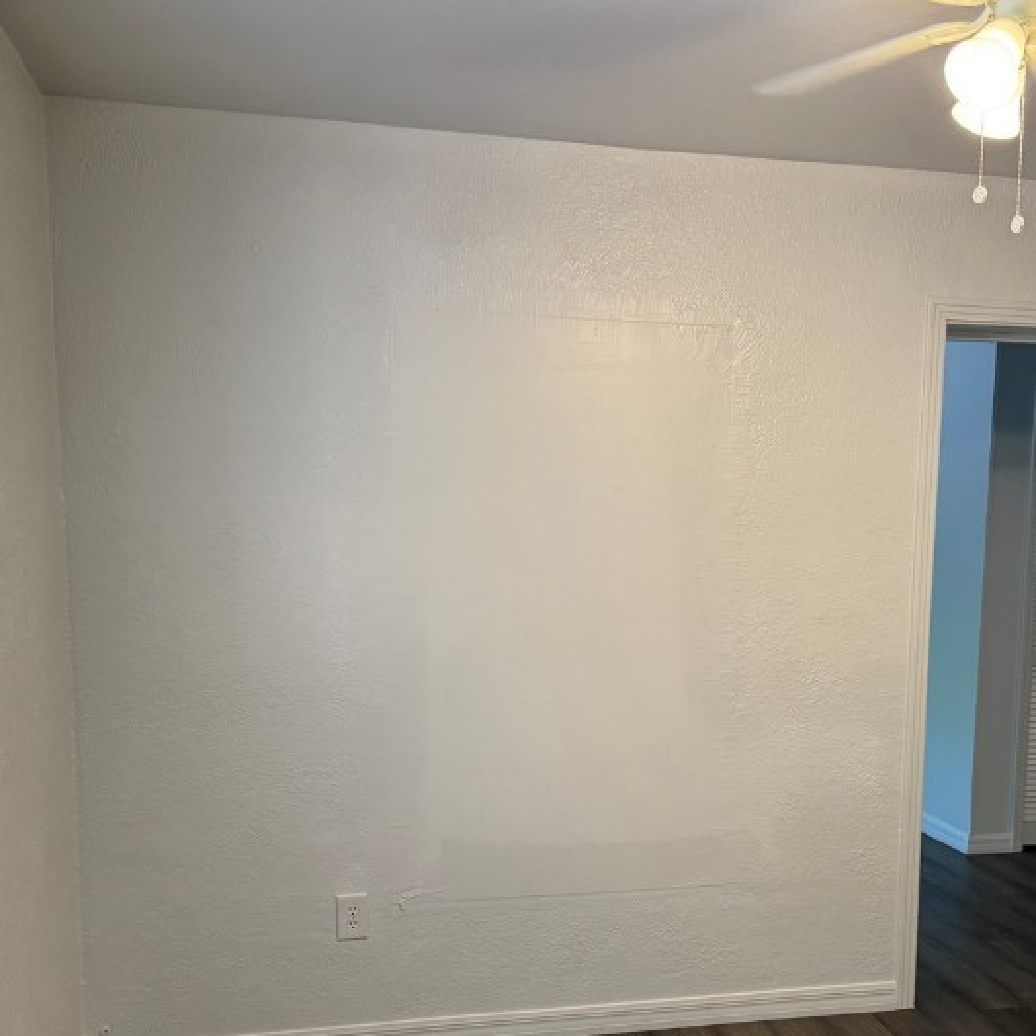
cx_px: 688
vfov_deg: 40.2
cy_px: 719
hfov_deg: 40.4
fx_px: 1388
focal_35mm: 41
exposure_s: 1/60
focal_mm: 6.76
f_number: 1.78
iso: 125
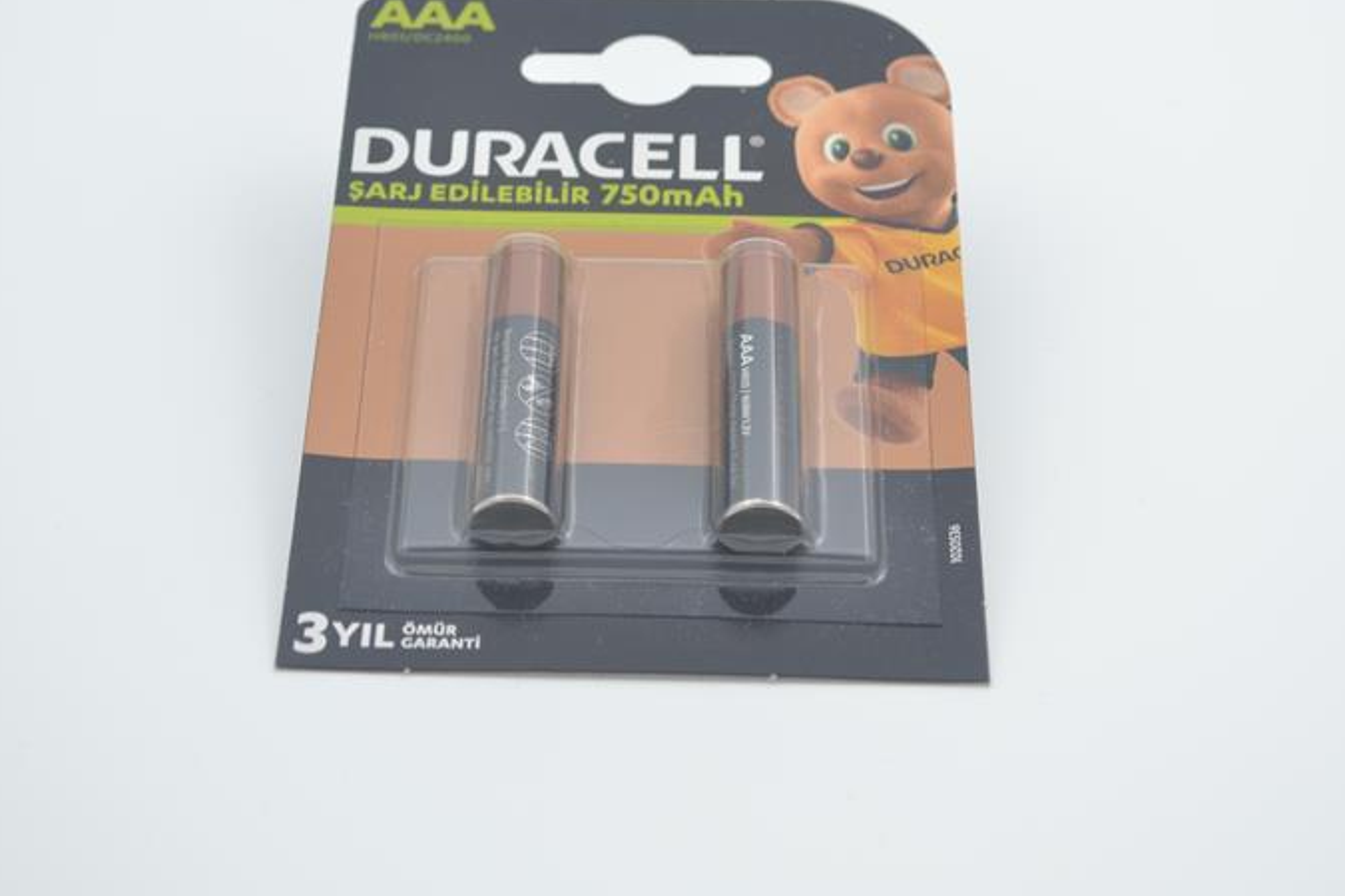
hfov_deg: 25.4
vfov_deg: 17.0
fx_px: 2989
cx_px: 664
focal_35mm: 80
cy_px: 333
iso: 100
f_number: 5
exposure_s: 1/60
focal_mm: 36
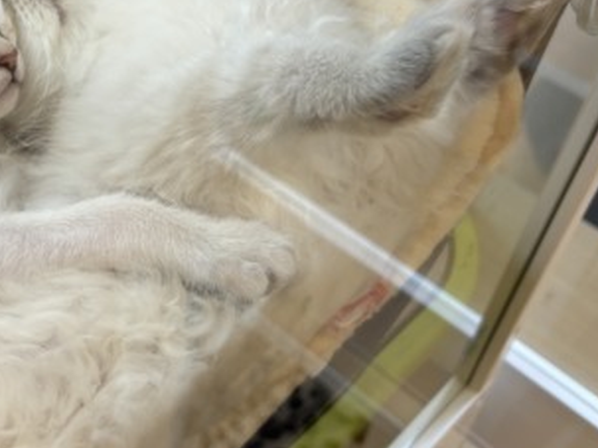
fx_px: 950
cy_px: 69
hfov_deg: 32.5
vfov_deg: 25.9
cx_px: 20
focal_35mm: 55
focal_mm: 5.96
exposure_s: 1/100
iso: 64
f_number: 1.6
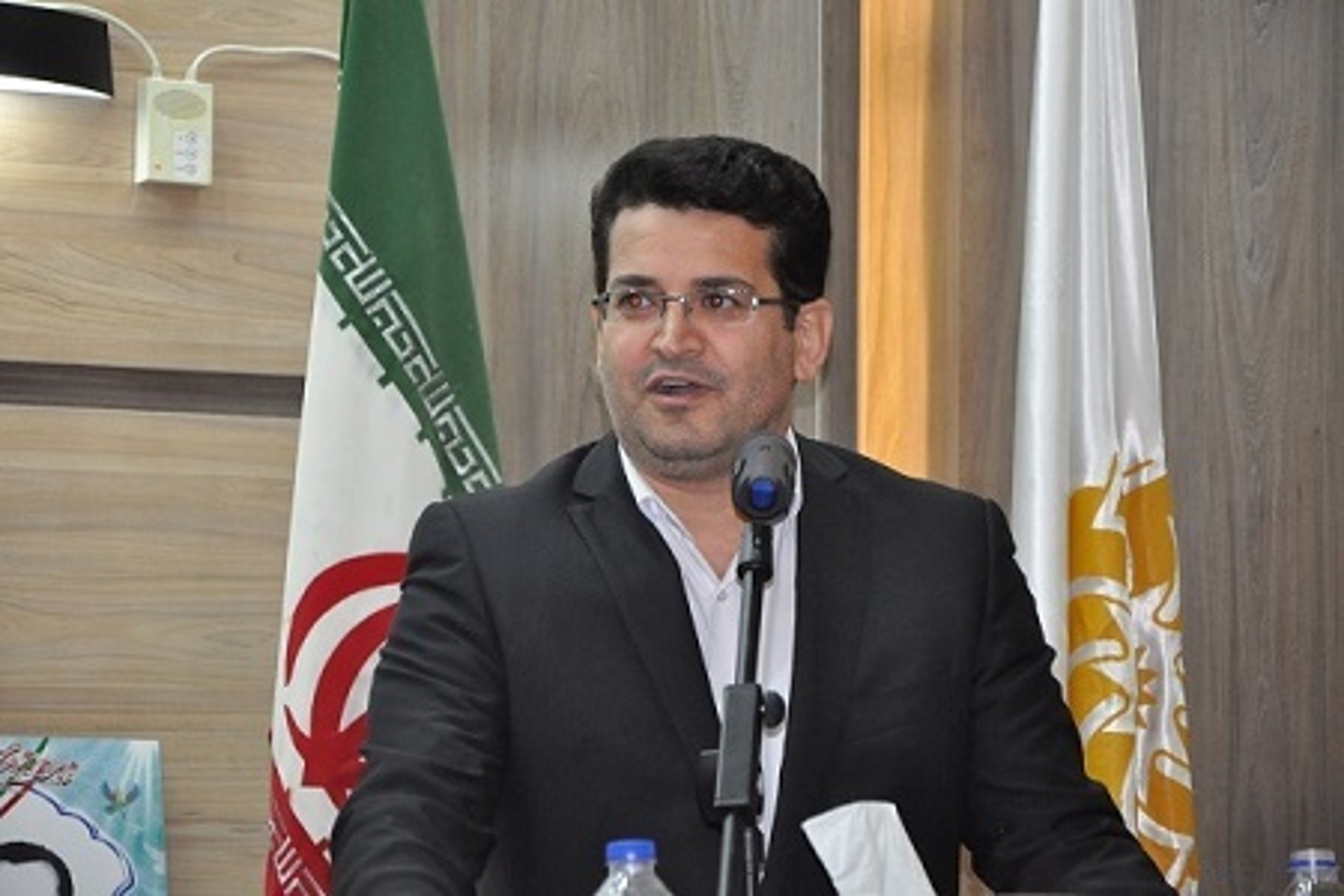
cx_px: 672
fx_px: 5880
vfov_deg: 8.7
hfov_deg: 13.0
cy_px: 448
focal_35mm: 158
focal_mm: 105
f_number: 5.6
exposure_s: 1/60
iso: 2500
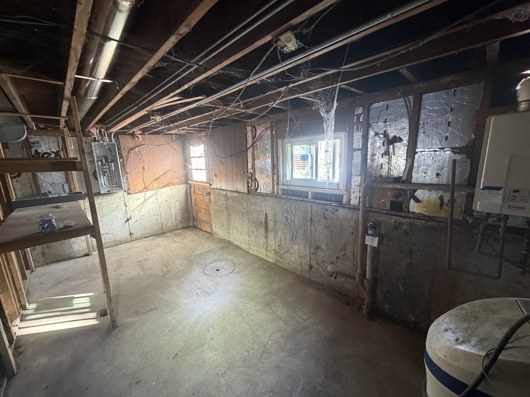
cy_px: 198
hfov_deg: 102.1
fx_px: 214
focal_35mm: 14
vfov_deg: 85.7
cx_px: 265
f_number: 2.2
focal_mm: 2.22
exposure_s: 1/60
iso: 400
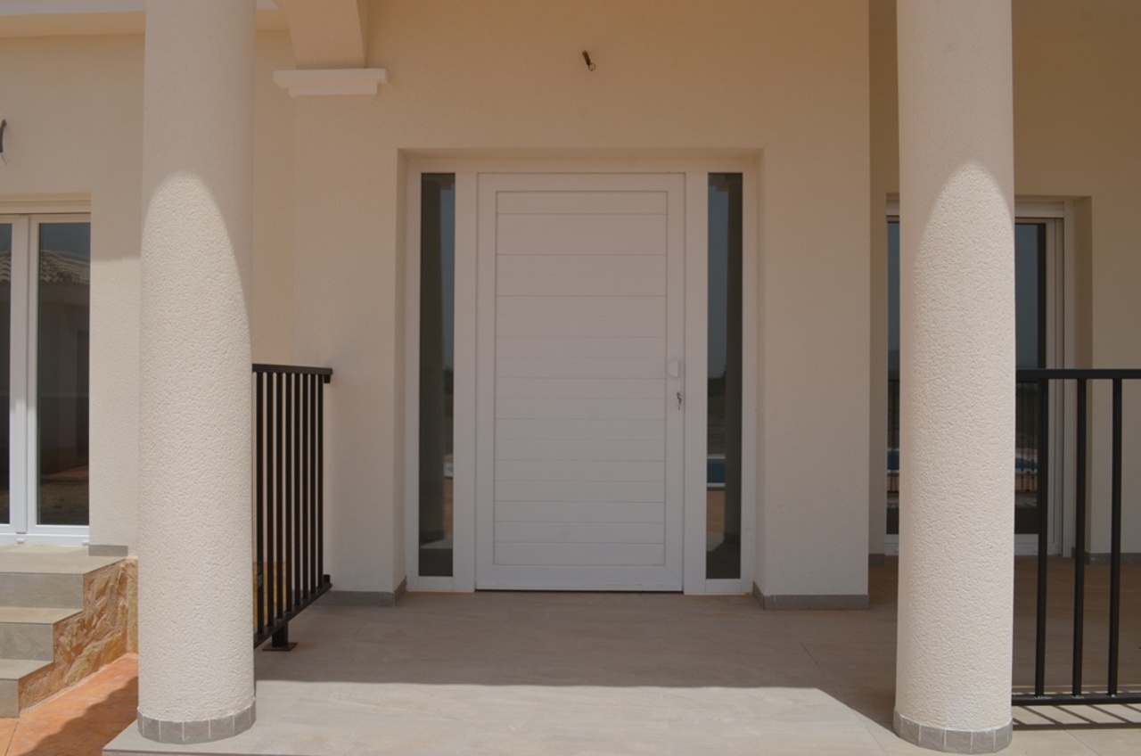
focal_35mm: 30
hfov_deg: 62.0
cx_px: 570
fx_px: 949
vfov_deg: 43.4
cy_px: 378
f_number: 10
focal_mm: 20
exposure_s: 1/400
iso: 100
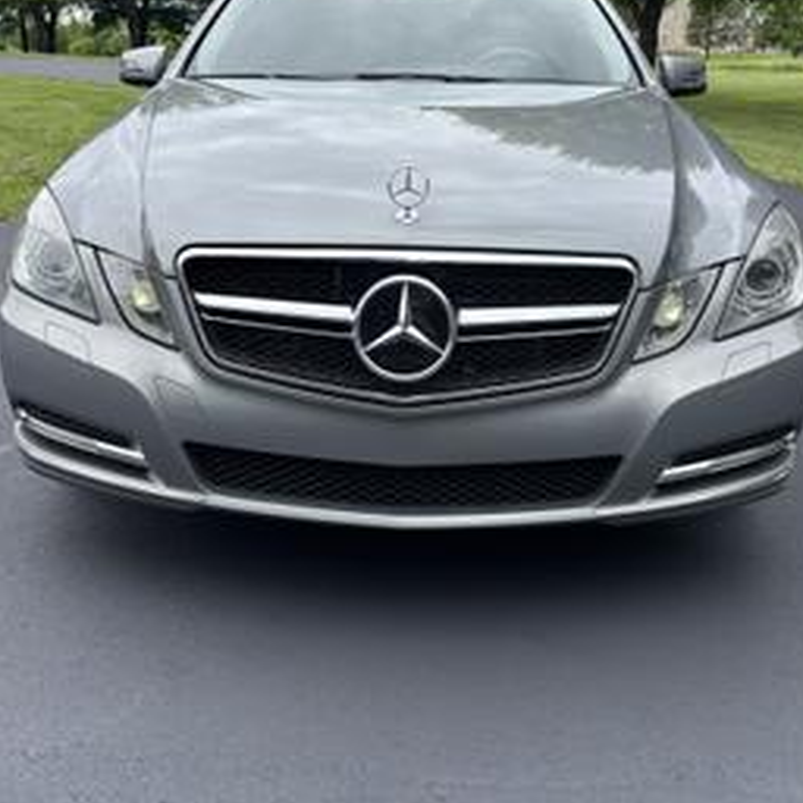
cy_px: 345
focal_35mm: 34
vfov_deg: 48.3
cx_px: 389
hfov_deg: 48.4
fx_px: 892
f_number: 1.6
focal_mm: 5.96
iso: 50
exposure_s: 1/1220
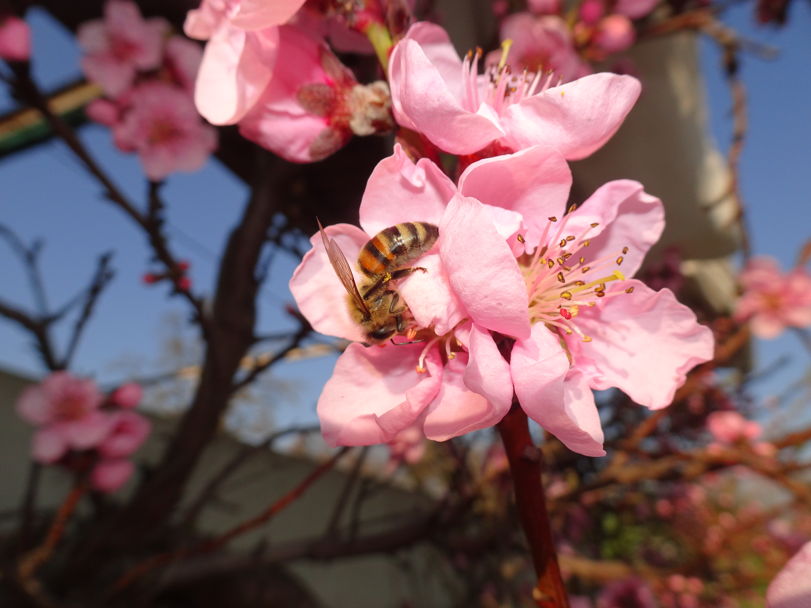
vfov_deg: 56.8
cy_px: 304
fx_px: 562
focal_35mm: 24
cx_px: 406
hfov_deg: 71.6
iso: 80
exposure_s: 1/1000
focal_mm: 4.1
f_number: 3.5
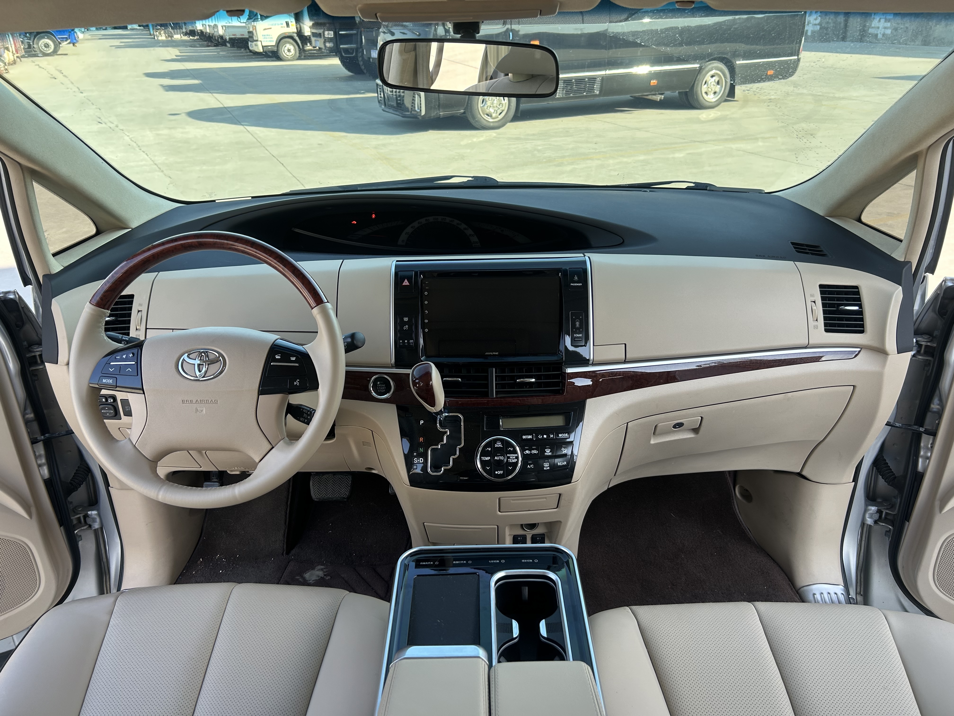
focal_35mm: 26
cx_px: 477
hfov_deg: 67.3
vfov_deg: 53.1
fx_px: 717
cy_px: 358
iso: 50
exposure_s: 1/448
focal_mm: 5.7
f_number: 1.5
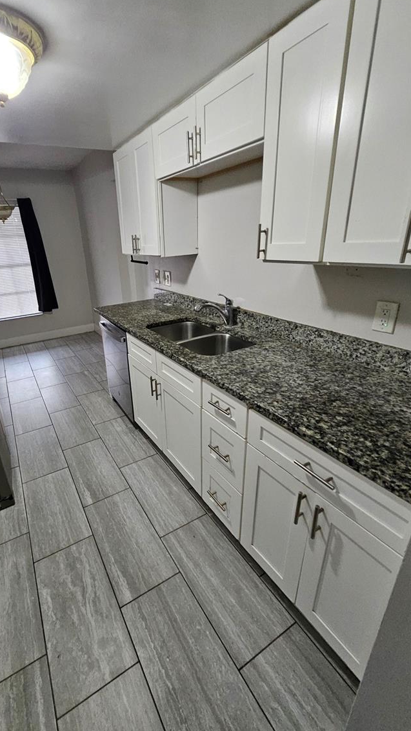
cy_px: 367
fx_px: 291
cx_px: 159
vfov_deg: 103.0
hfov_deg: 69.6
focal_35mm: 15
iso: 400
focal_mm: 1.74
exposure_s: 1/60
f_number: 2.2
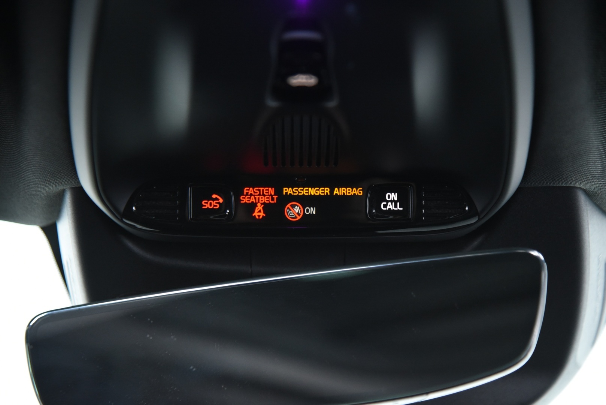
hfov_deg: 18.6
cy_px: 202
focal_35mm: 110
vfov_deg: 12.5
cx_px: 303
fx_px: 1852
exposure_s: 1/20
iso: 4000
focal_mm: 110
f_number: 4
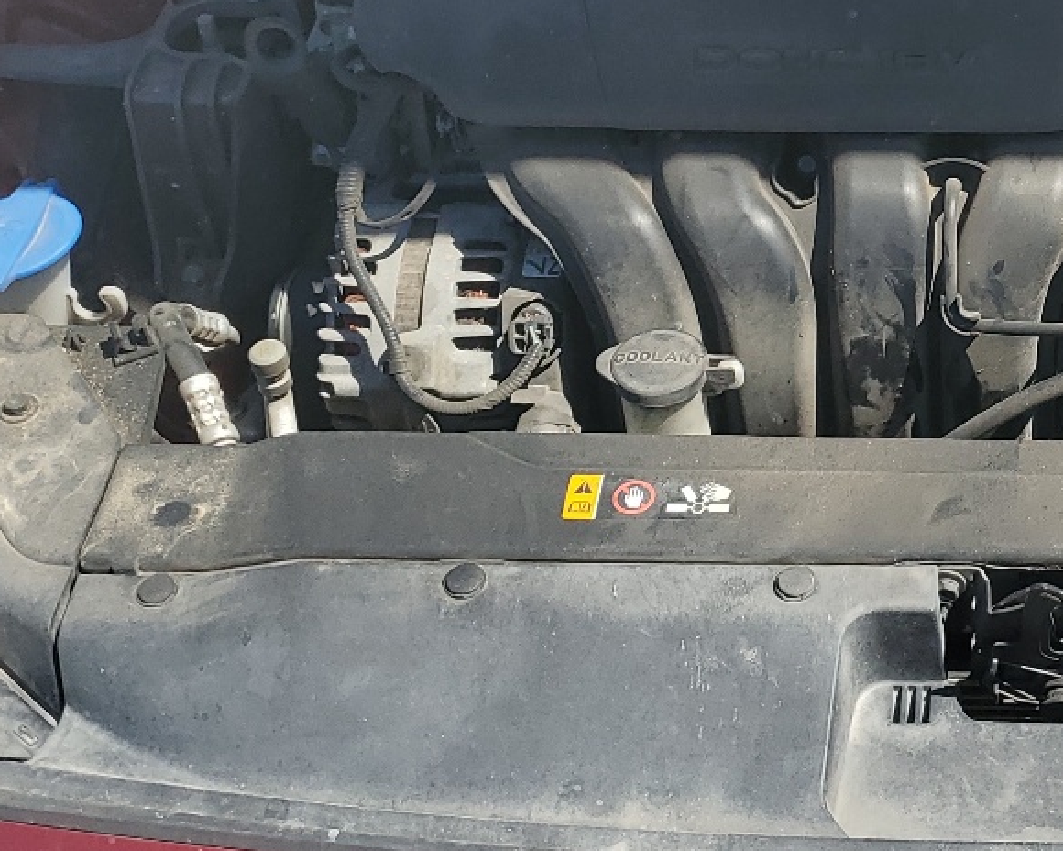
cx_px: 1054
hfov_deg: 25.8
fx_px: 2202
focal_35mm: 70
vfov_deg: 21.7
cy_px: 233
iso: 50
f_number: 1.5
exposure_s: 1/2500
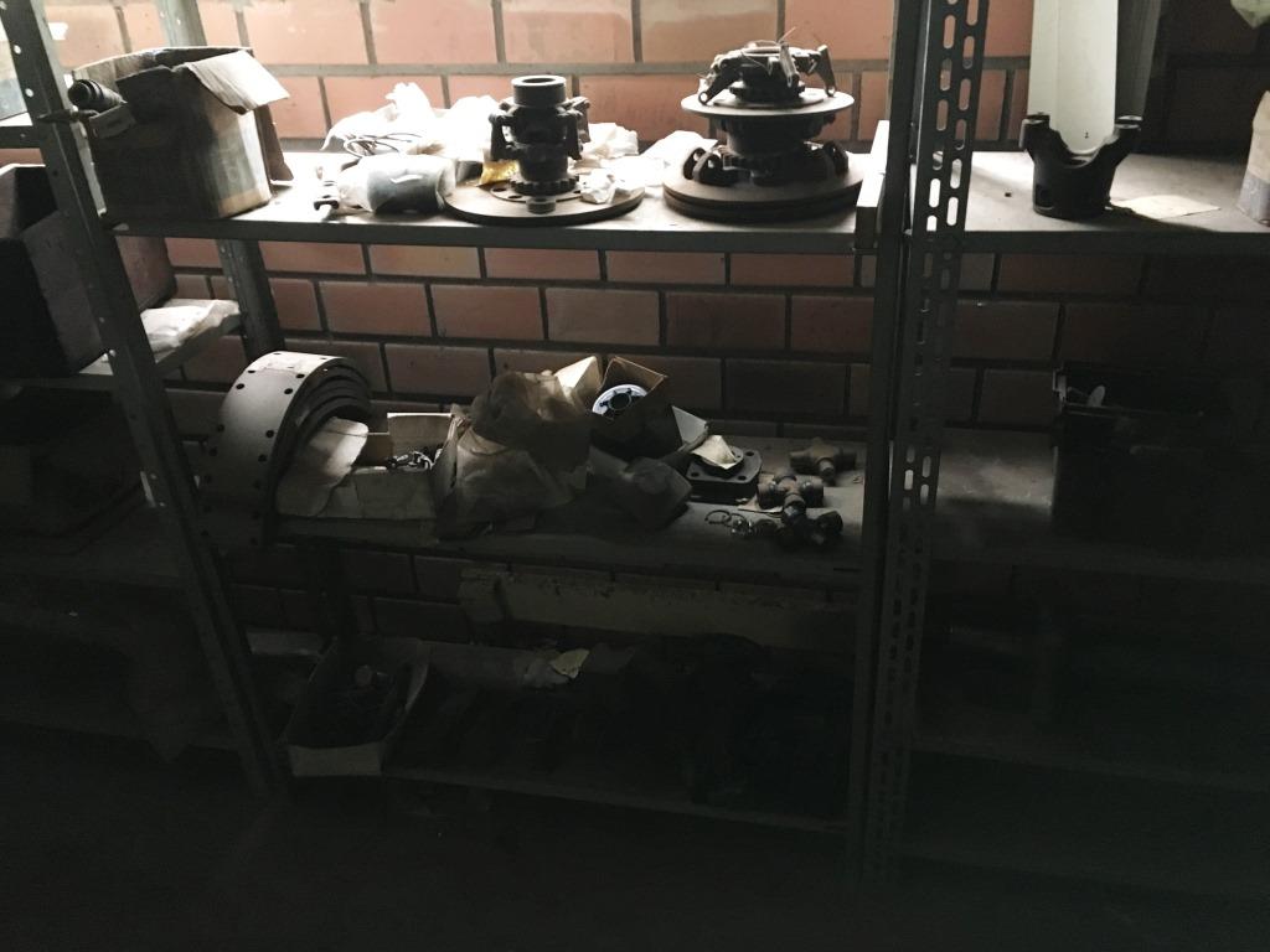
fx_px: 1064
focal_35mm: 29
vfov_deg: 48.2
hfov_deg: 61.7
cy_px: 476
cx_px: 635
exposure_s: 1/15
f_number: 2.2
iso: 500
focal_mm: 4.15
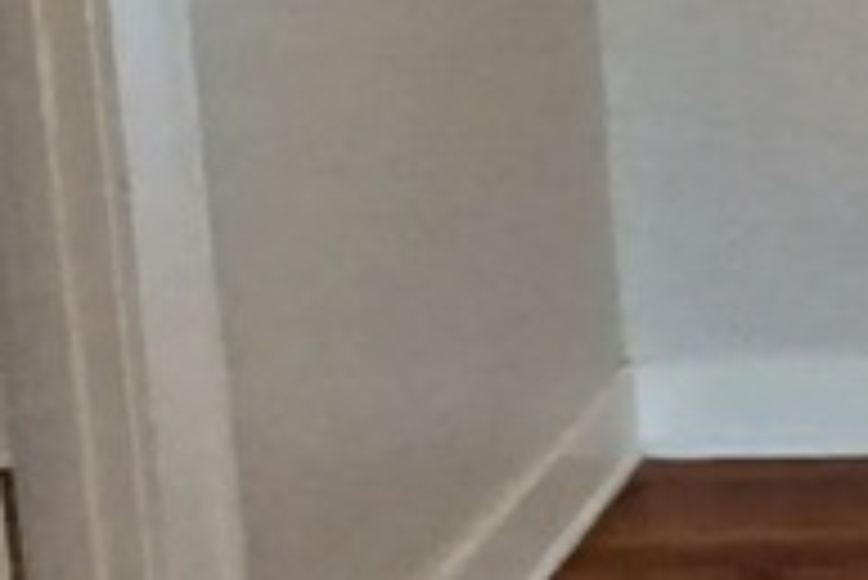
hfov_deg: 17.2
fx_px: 2437
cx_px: 1475
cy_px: -324
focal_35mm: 101
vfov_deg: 12.8
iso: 200
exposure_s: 1/60
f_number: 2.2
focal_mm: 1.42
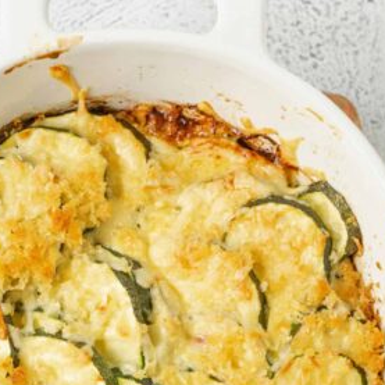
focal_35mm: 115
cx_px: 127
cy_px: 477
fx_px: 1447
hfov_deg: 15.1
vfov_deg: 14.6
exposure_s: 1/40
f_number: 5
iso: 400
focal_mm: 50
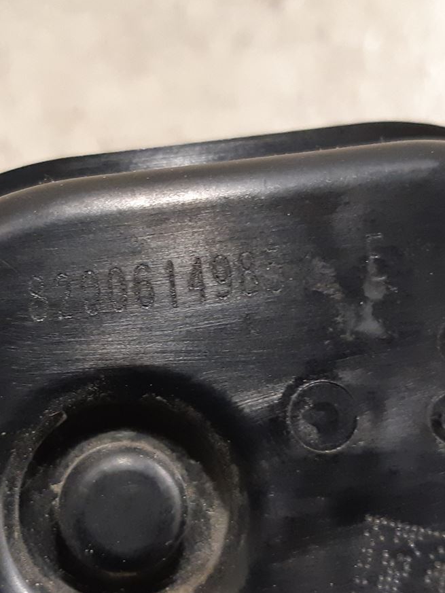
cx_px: 152
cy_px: 346
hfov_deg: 23.9
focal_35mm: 61
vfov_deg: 31.6
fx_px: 1045
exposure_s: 1/25
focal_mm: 3.93
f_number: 1.7
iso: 250
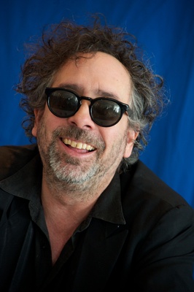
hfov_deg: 6.9
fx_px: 1619
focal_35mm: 200
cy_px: 146
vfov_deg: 10.3
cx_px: 97
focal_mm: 200
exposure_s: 1/60
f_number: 5.6
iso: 2000
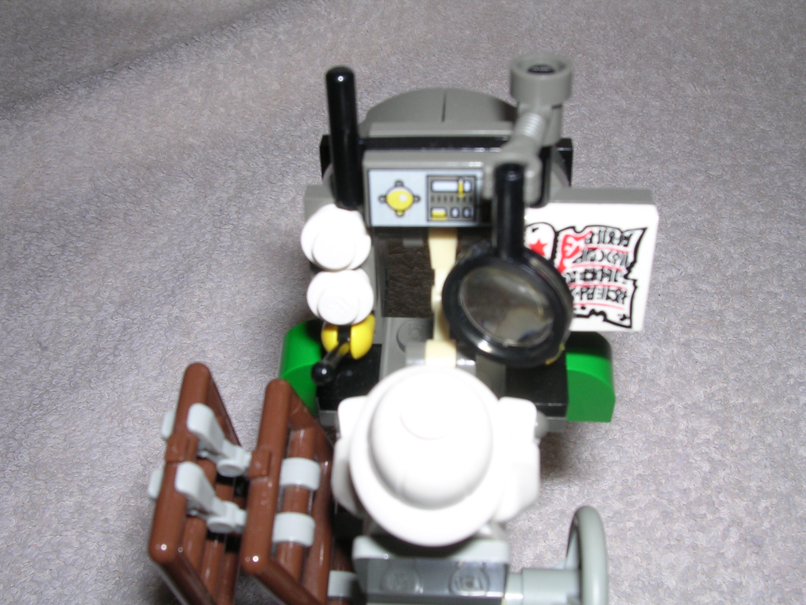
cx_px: 403
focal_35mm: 41
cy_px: 302
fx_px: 955
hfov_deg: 45.8
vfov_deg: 35.1
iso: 100
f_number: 5.8
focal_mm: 6.2
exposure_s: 1/60.1
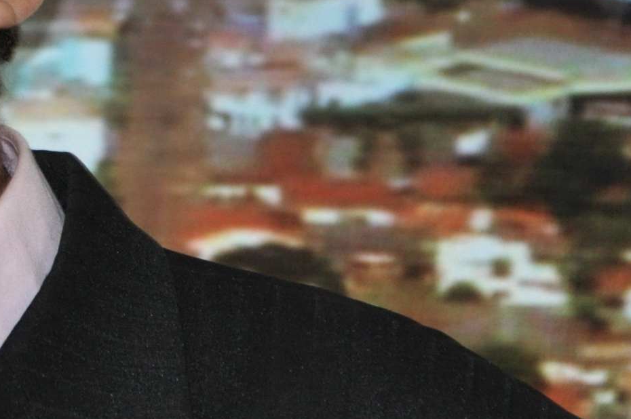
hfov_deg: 3.8
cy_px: 99
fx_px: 9538
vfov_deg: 2.5
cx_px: -306
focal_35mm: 545
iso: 800
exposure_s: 1/60
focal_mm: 105
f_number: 5.6
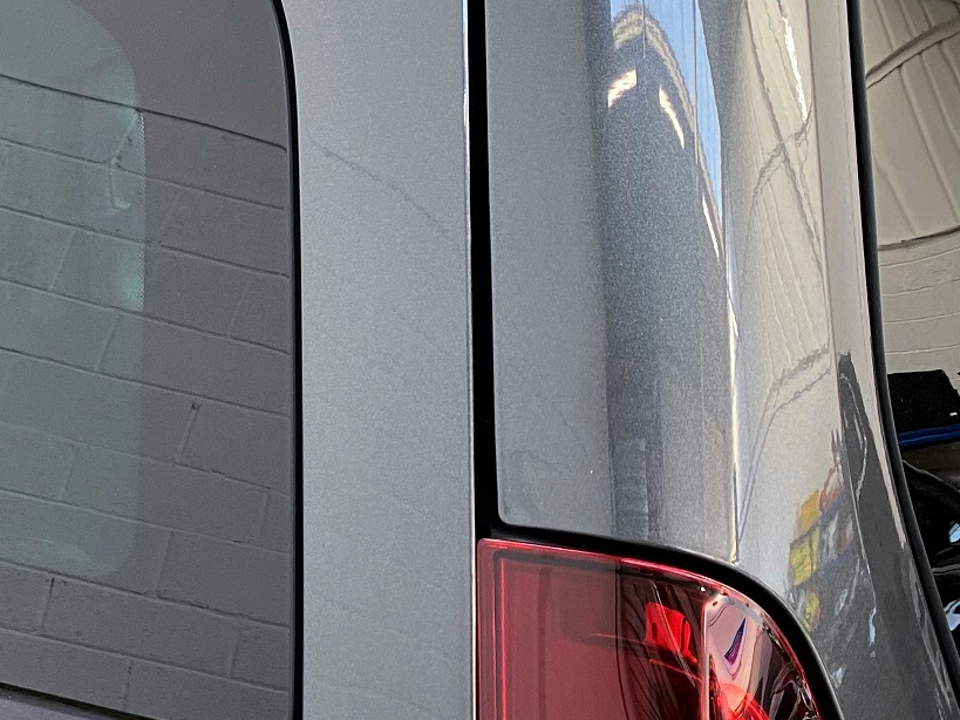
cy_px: 464
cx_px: -120
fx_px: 1775
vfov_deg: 22.9
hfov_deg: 27.5
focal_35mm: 64
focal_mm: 4.25
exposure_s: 1/50
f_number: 1.8
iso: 64
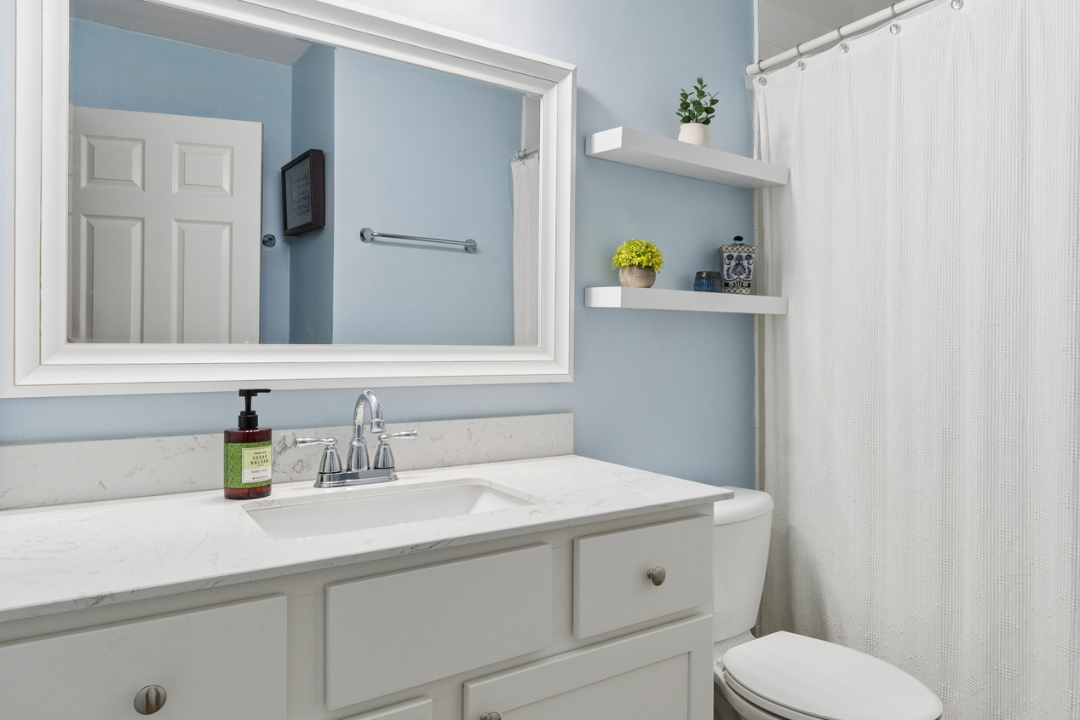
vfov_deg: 55.1
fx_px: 690
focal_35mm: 23
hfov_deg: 75.8
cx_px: 601
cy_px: 343
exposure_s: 1/20
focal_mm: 12
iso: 320
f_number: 8
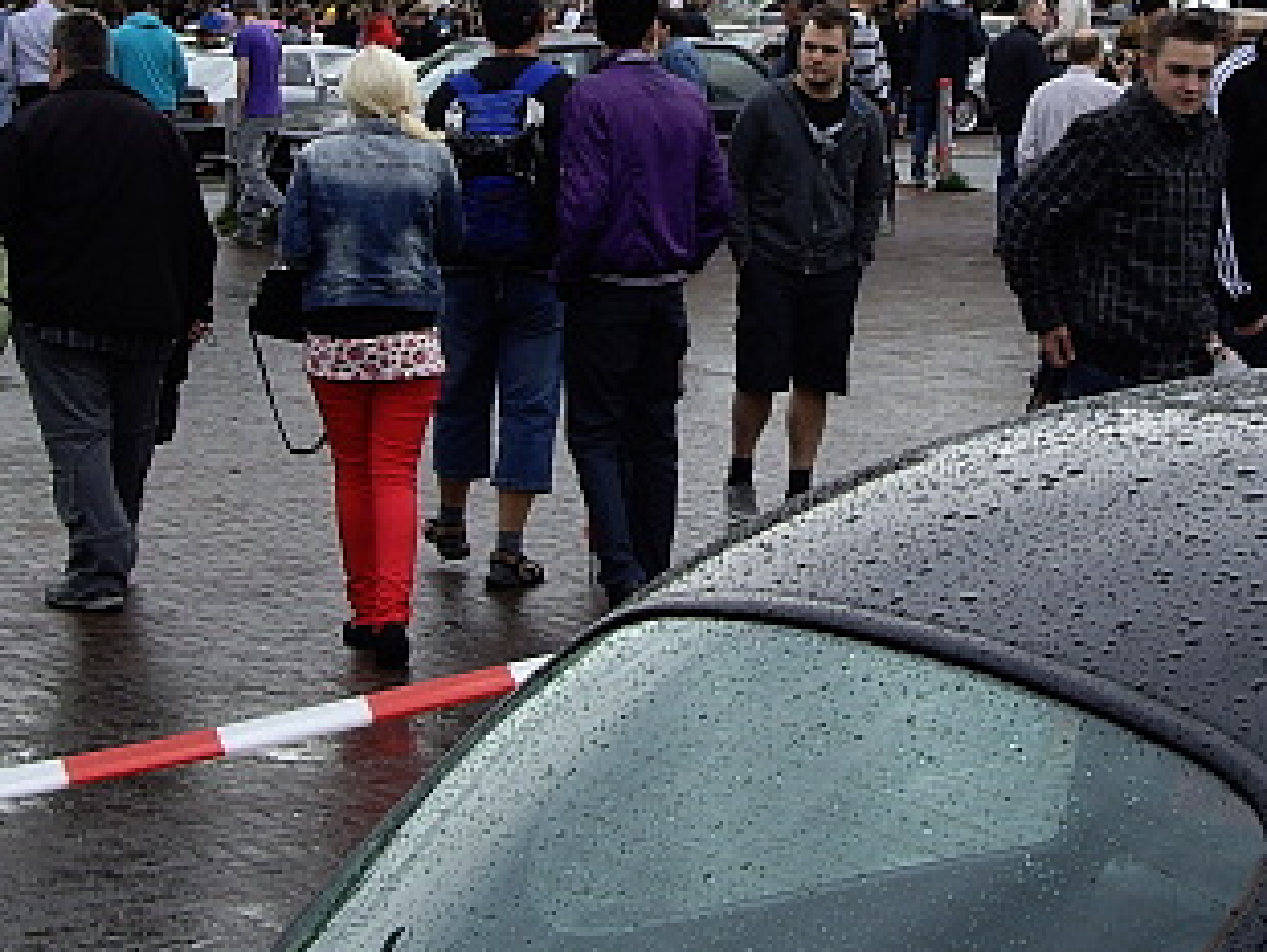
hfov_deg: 19.9
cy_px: 123
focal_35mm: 98
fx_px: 3590
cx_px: 907
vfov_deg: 15.0
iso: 50
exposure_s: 1/80
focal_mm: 7.9
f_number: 5.6
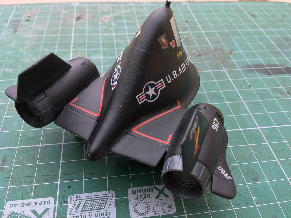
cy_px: 109
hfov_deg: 61.7
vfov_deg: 48.2
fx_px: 244
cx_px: 146
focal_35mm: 29
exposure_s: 1/364
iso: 25
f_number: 2.2
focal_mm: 4.15
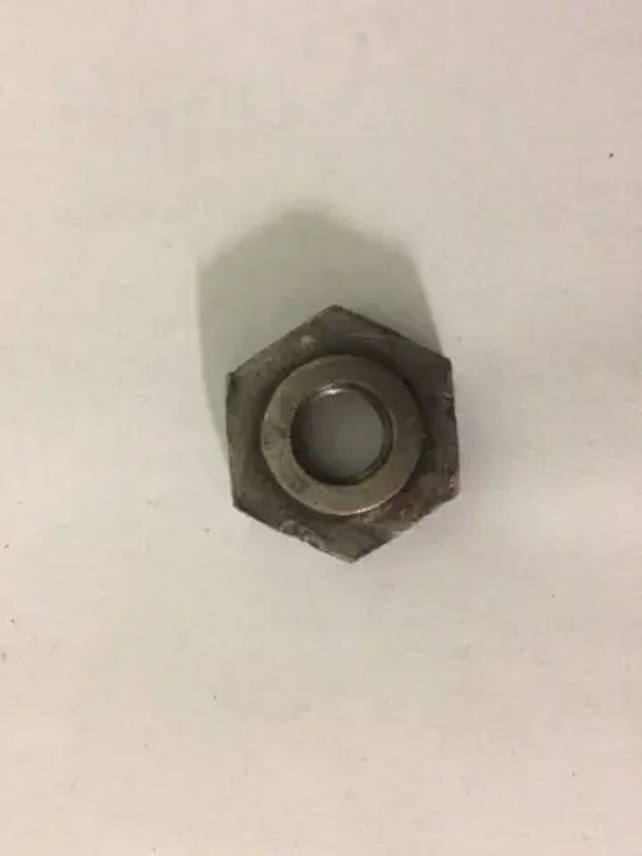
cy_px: 428
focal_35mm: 29
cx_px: 321
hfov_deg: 48.2
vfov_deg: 61.7
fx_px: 717
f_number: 2.2
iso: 500
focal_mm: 4.15
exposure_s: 1/17
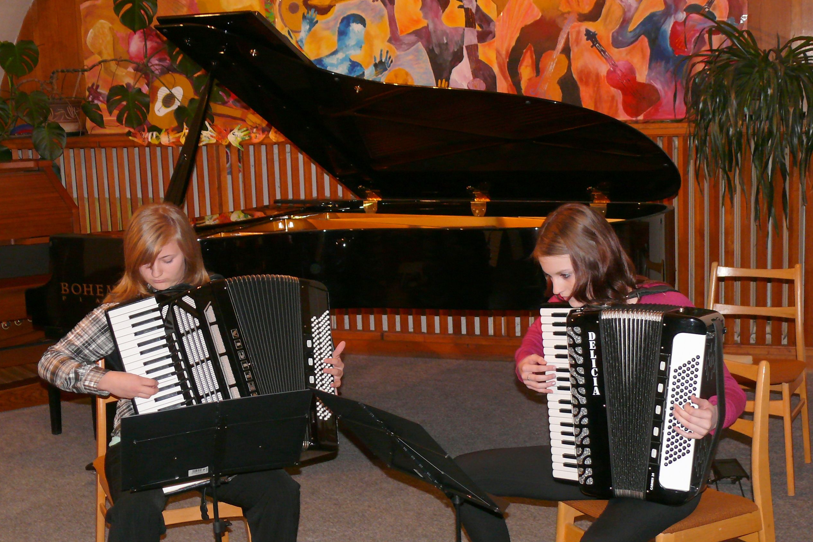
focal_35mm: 58
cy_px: 290
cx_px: 406
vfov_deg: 23.4
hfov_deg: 34.5
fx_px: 1310
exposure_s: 1/30
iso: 200
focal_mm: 10.1
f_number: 3.2
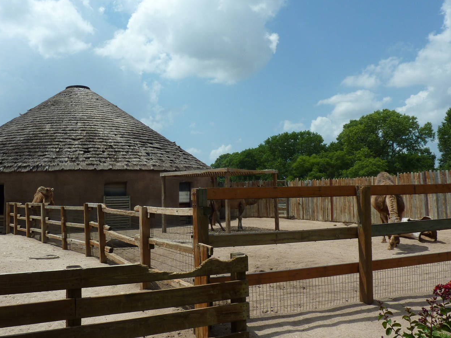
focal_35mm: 32
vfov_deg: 44.2
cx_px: 179
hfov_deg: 56.4
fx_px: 417
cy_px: 160
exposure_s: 1/640
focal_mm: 4.1
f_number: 5.6
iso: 80
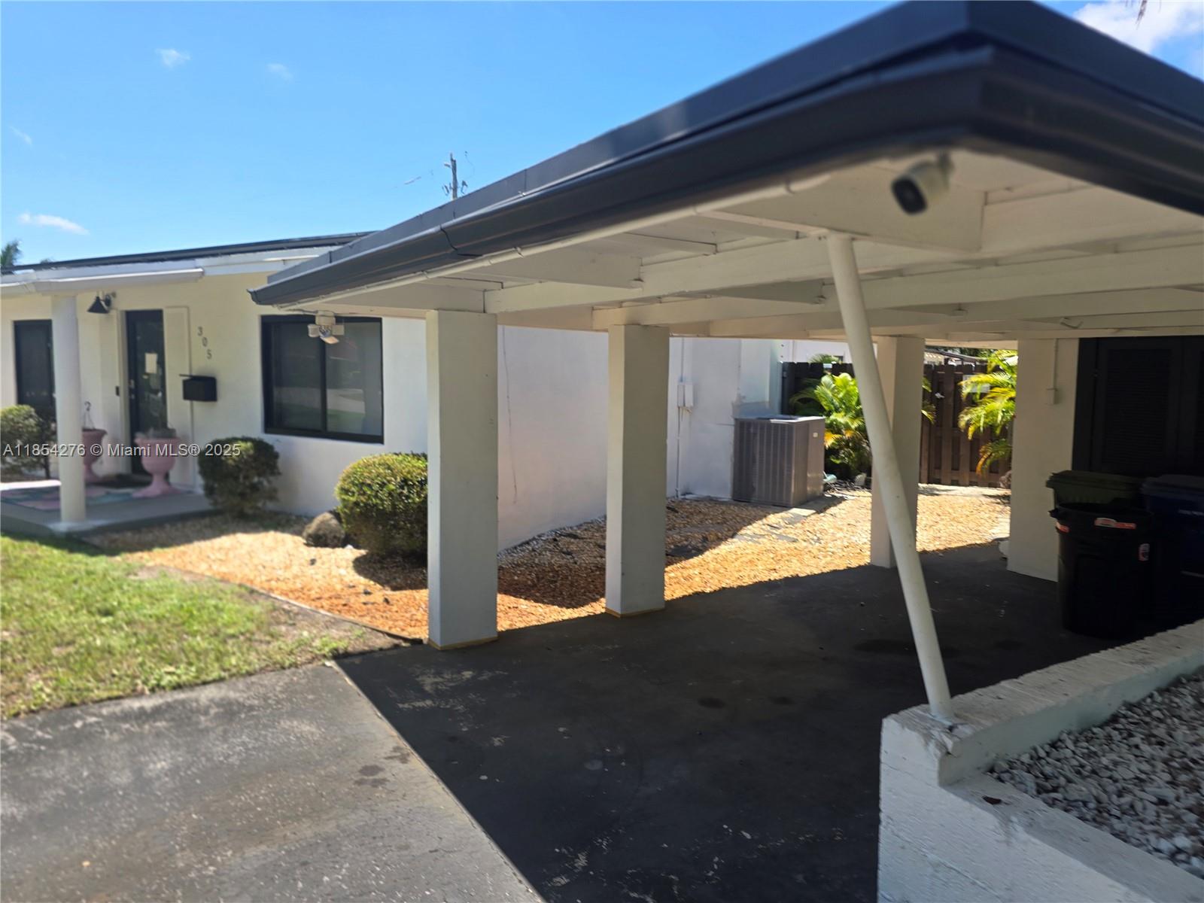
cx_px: 602
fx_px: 800
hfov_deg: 73.9
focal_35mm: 23
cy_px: 452
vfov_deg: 58.9
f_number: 1.7
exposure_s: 1/373
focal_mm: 6.3
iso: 12
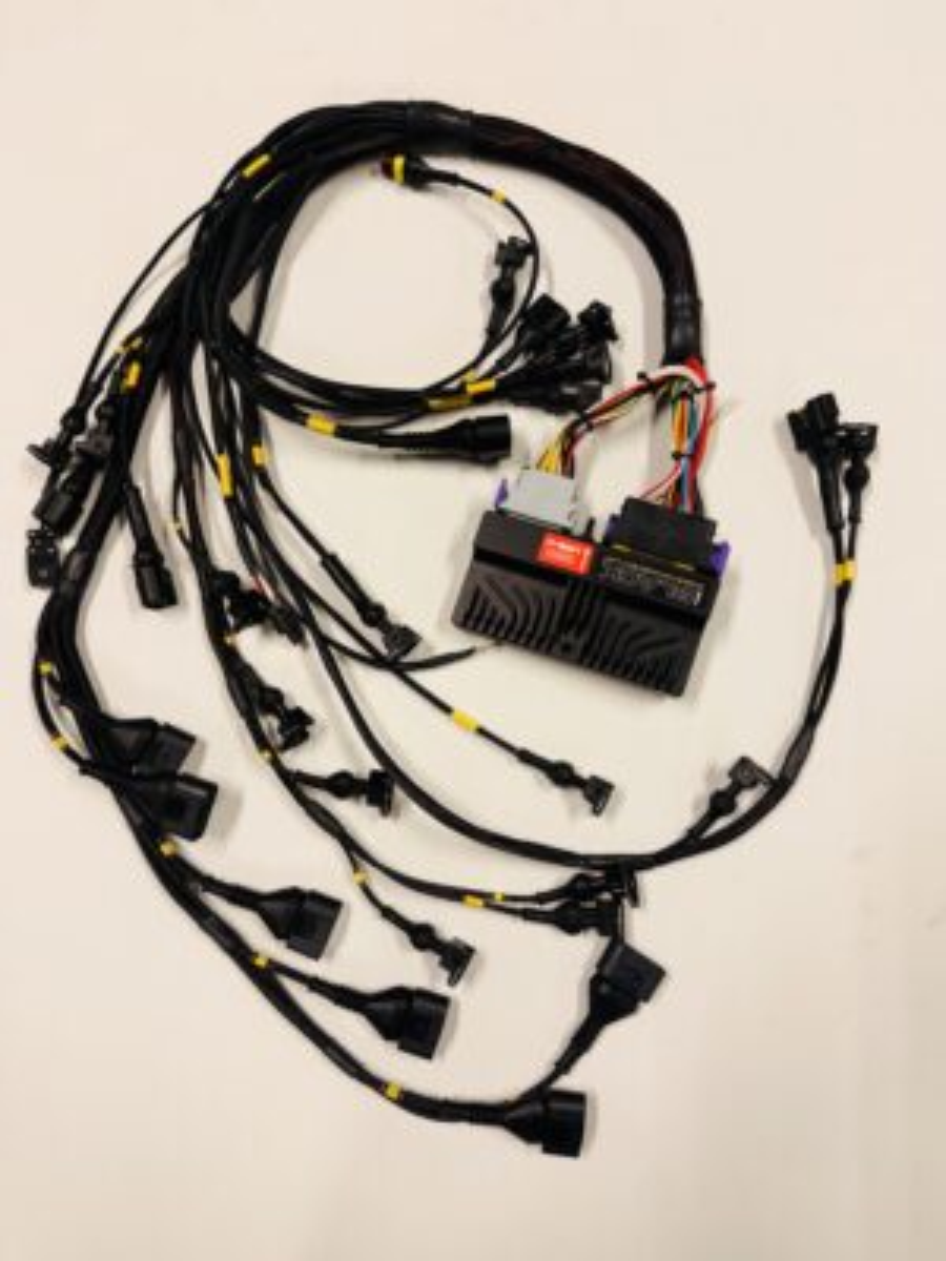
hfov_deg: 56.8
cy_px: 630
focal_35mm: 24
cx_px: 473
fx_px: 875
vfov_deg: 71.6
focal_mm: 6.76
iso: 200
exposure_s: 1/100
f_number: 1.78
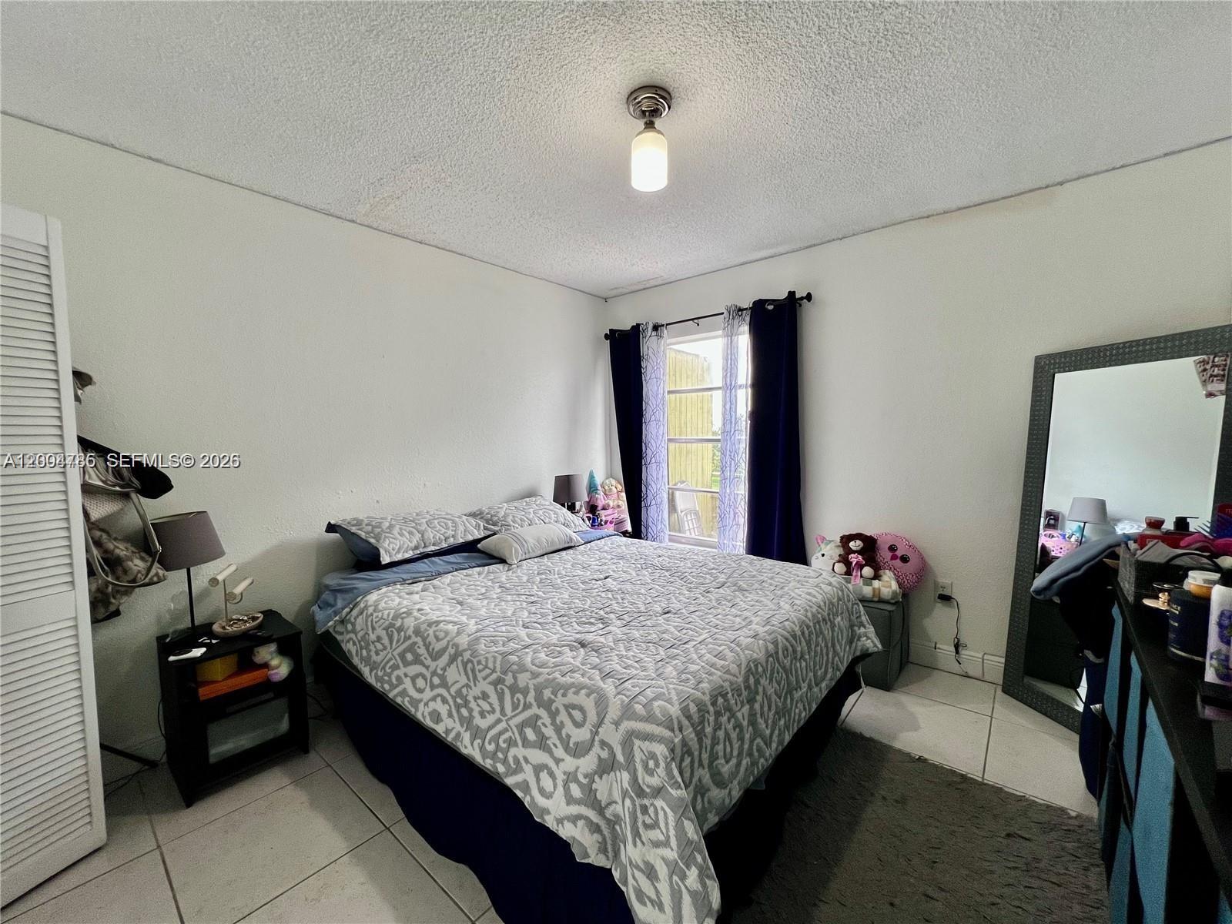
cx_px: 616
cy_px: 462
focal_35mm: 13
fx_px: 463
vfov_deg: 89.9
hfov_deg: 106.2
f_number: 1.8
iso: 64
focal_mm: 1.57
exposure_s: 1/120
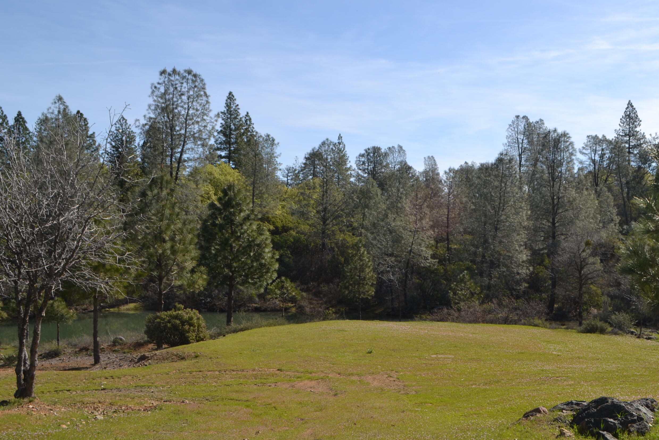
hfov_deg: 48.4
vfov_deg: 33.3
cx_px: 365
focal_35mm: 40
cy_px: 253
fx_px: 732
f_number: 8
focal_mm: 22
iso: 100
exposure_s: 1/200
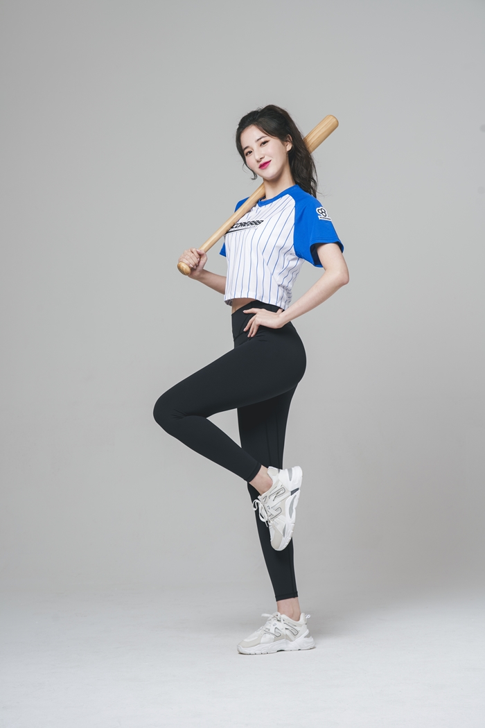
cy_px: 364
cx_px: 242
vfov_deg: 24.2
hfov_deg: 16.3
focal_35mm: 84
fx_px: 1697
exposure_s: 1/160
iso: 125
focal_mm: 84
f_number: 8
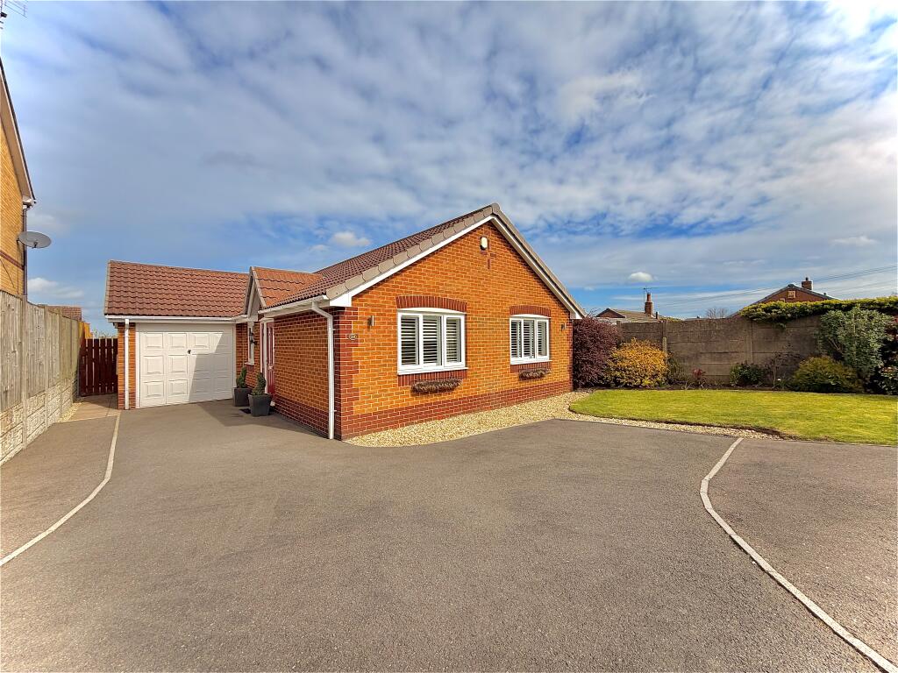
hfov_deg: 102.1
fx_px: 363
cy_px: 336
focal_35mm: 14
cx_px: 449
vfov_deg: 85.7
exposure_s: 1/1087
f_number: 2.2
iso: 20
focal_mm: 2.22
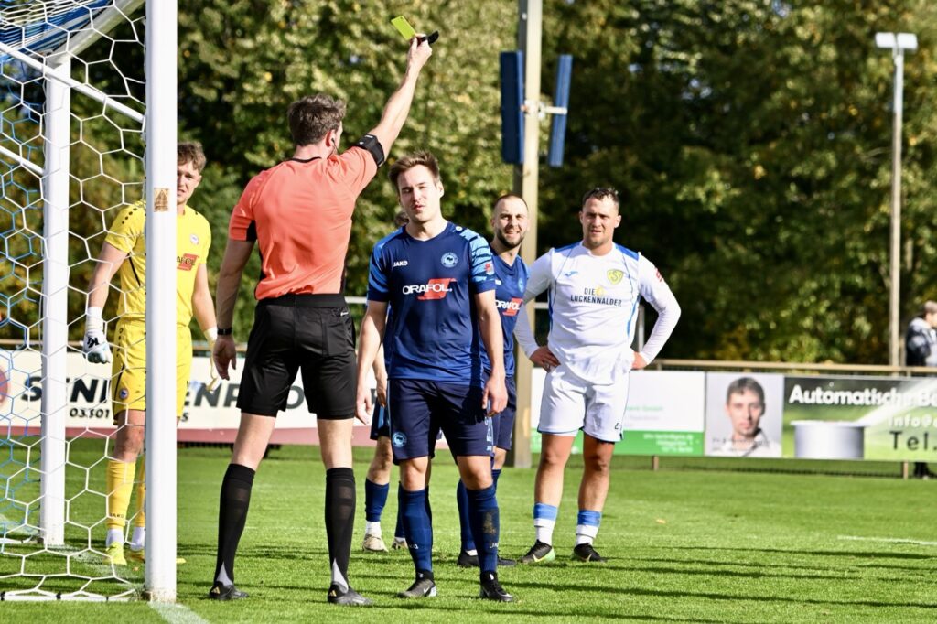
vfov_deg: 7.0
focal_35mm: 195
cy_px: 312
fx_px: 5073
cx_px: 468
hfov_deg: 10.6
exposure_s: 1/1600
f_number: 6.3
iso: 400
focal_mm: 195
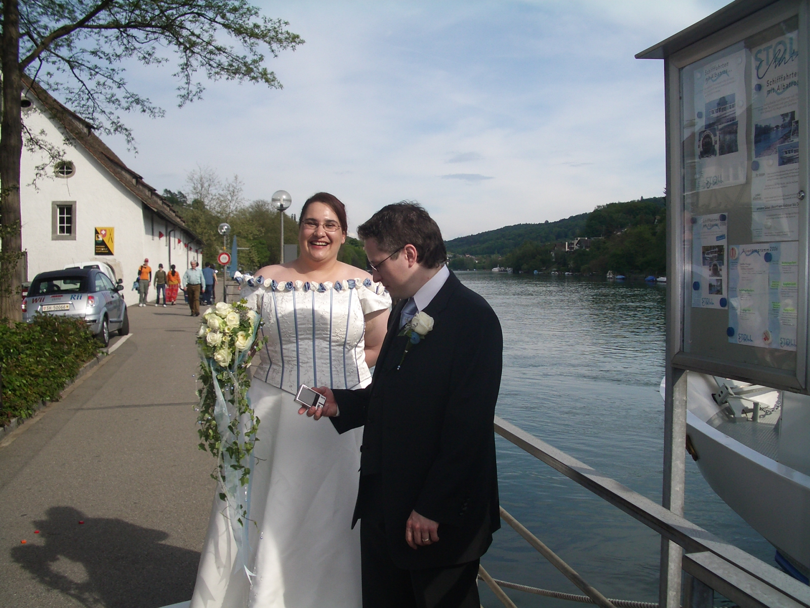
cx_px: 405
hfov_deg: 52.6
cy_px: 304
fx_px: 819
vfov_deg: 40.7
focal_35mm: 35
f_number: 4.3
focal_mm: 5.8
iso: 80
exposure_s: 1/500
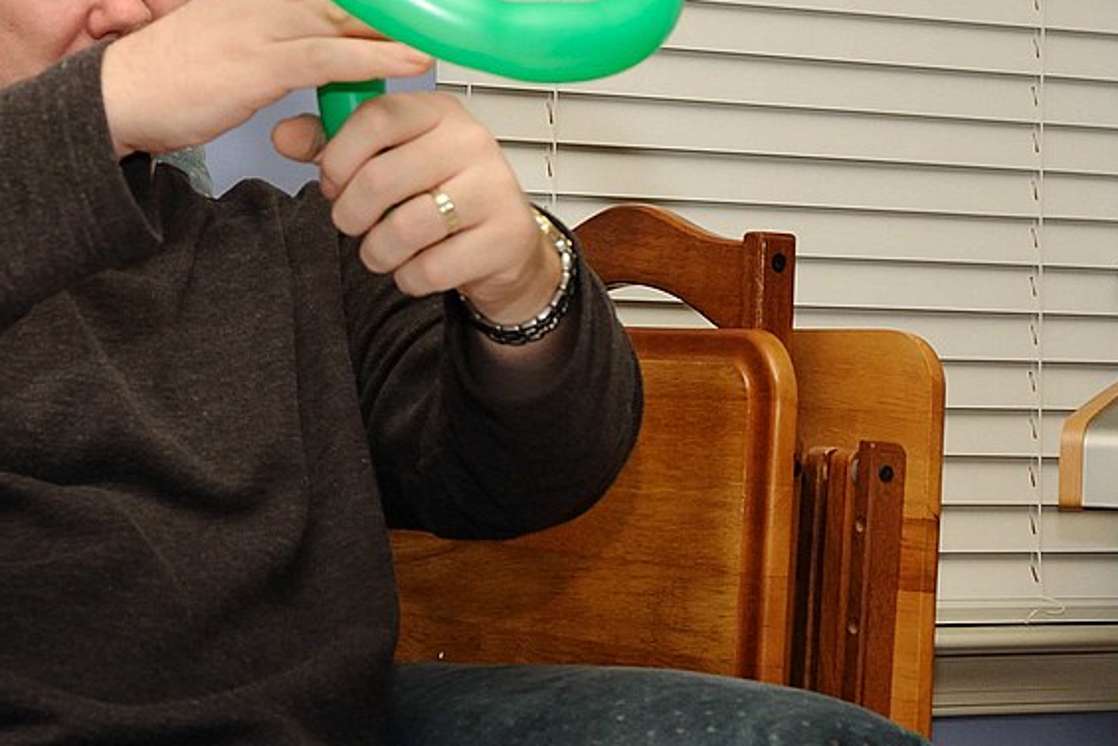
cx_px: 164
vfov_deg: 11.2
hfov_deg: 16.6
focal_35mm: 122
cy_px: 105
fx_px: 3790
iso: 800
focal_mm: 46
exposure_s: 1/200
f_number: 8
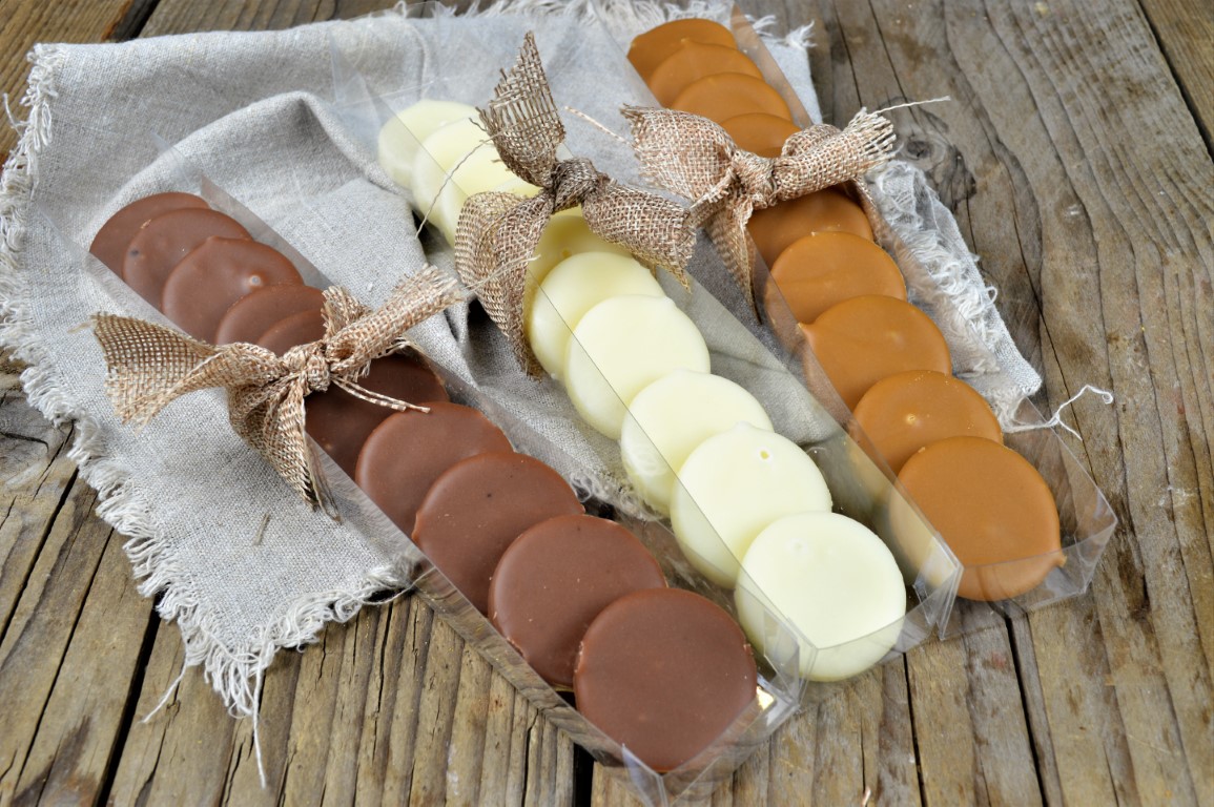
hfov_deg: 53.2
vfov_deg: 36.8
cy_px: 404
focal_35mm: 36
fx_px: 1213
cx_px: 607
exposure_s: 1/5
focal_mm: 24
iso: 100
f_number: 9
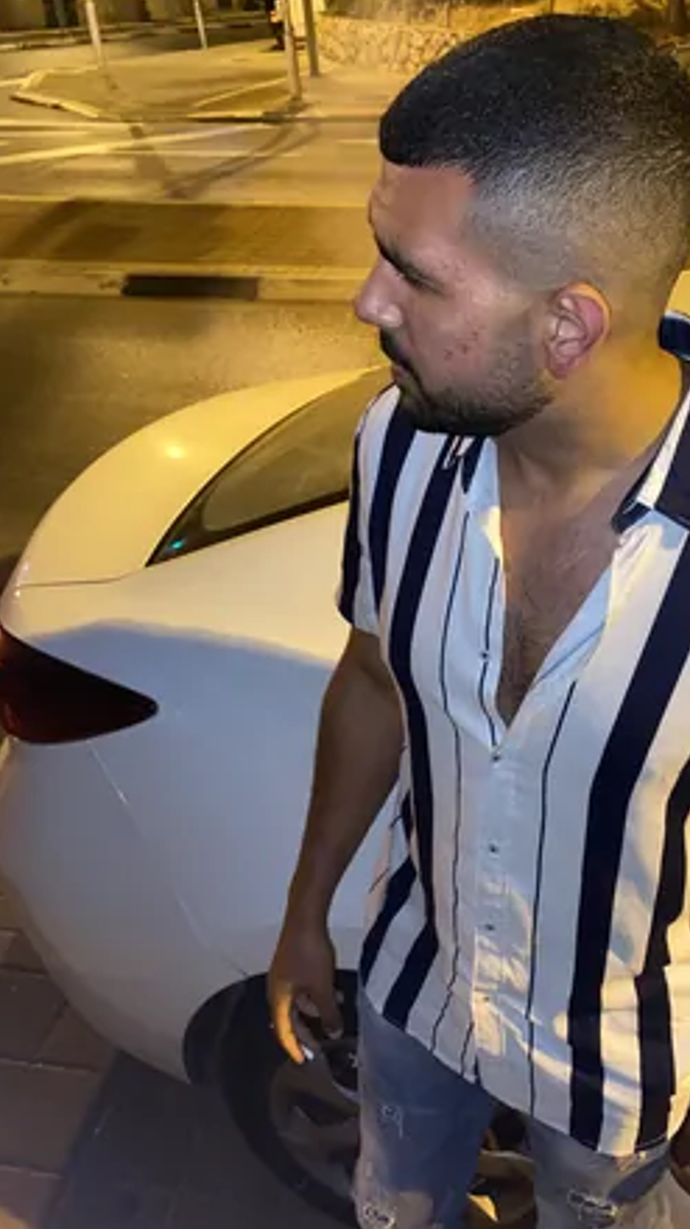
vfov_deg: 66.1
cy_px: 617
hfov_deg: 39.8
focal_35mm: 29
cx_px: 436
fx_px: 945
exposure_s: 1/11
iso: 160
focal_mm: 4.25
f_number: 1.8
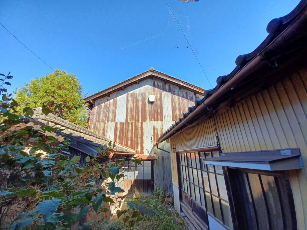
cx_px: 154
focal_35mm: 13
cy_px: 115
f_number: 2.2
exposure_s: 1/481
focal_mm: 1.42
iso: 40
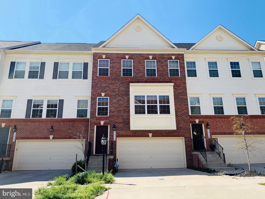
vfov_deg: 53.1
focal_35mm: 26
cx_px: 132
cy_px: 100
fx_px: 199
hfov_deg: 67.3
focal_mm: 4.25
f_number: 1.8
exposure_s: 1/1560
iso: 25
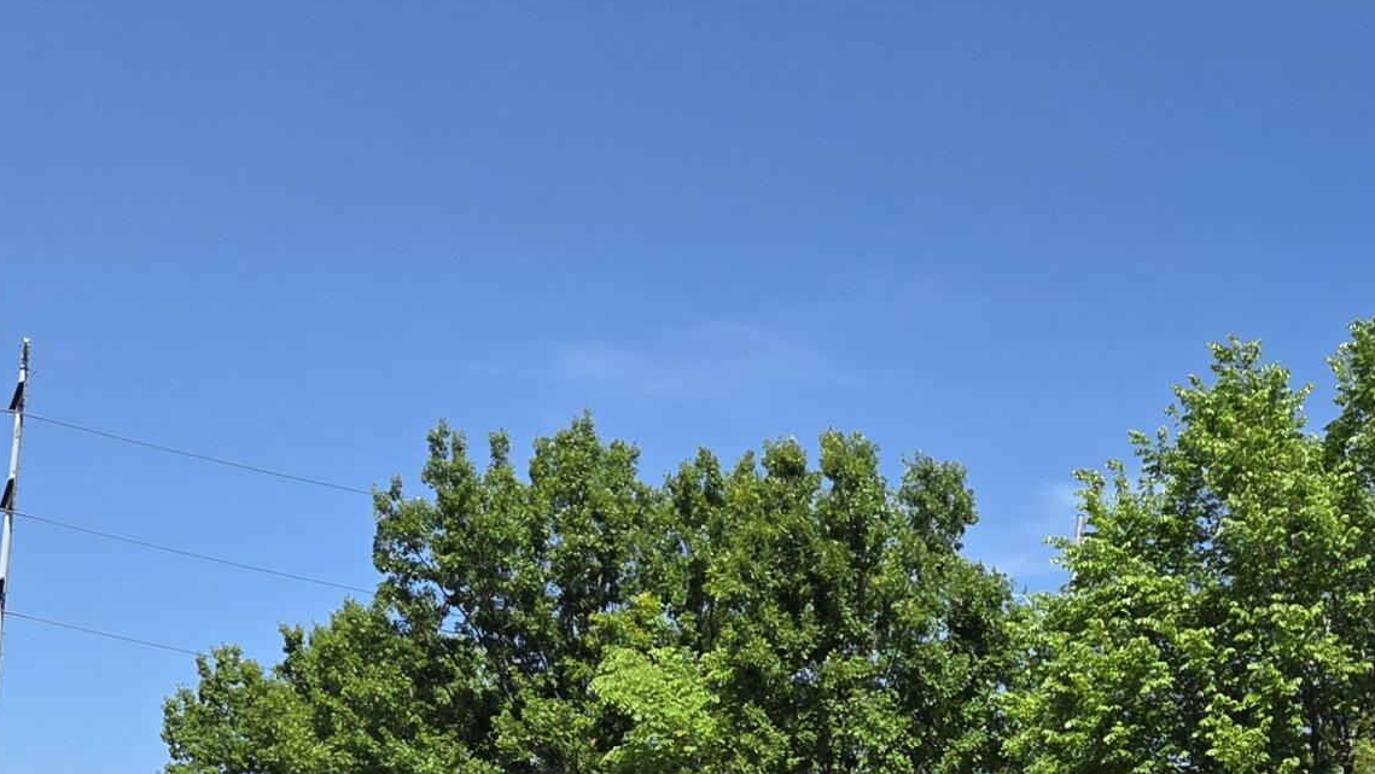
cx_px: 754
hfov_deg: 31.9
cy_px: 1061
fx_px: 2407
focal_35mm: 66
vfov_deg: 17.0
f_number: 1.8
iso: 80
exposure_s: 1/5699
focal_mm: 5.4
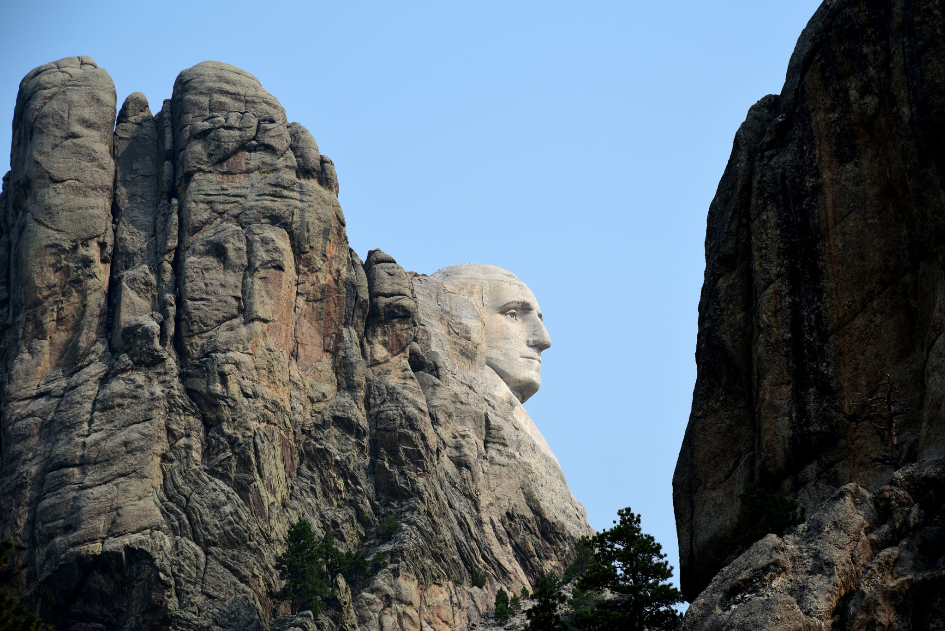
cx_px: 472
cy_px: 316
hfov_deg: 17.1
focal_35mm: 120
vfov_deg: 11.4
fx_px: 3151
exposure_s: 1/500
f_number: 5.6
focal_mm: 120
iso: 100
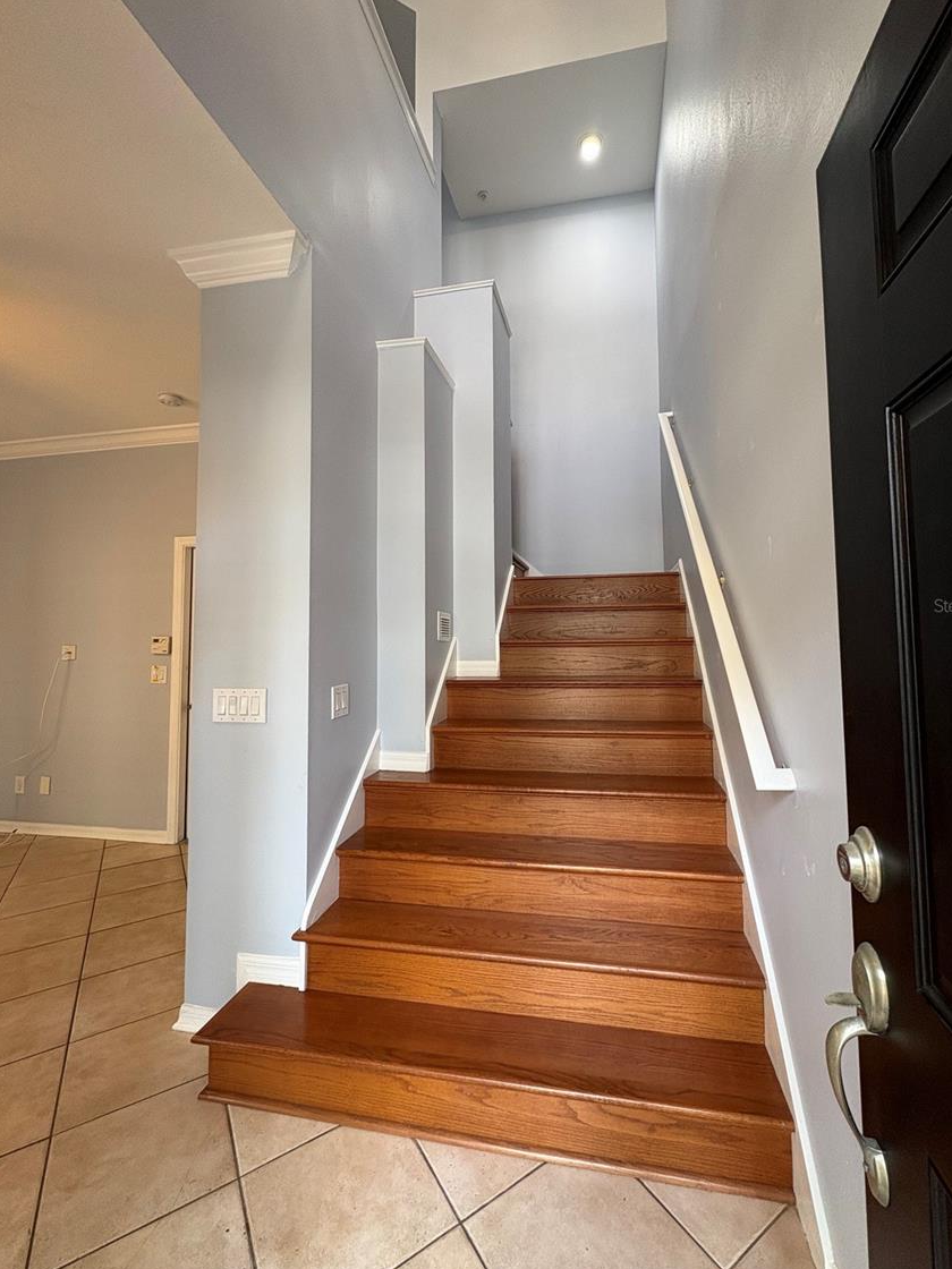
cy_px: 605
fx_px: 550
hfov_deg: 81.7
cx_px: 504
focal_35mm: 15
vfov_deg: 98.1
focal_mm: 2.22
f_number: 2.2
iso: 125
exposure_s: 1/60
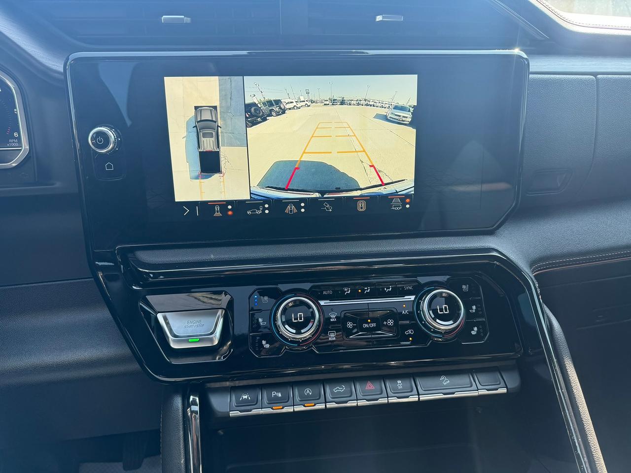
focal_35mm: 24
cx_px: 316
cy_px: 236
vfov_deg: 56.8
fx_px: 437
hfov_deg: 71.6
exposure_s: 1/121
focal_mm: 6.76
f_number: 1.78
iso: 80
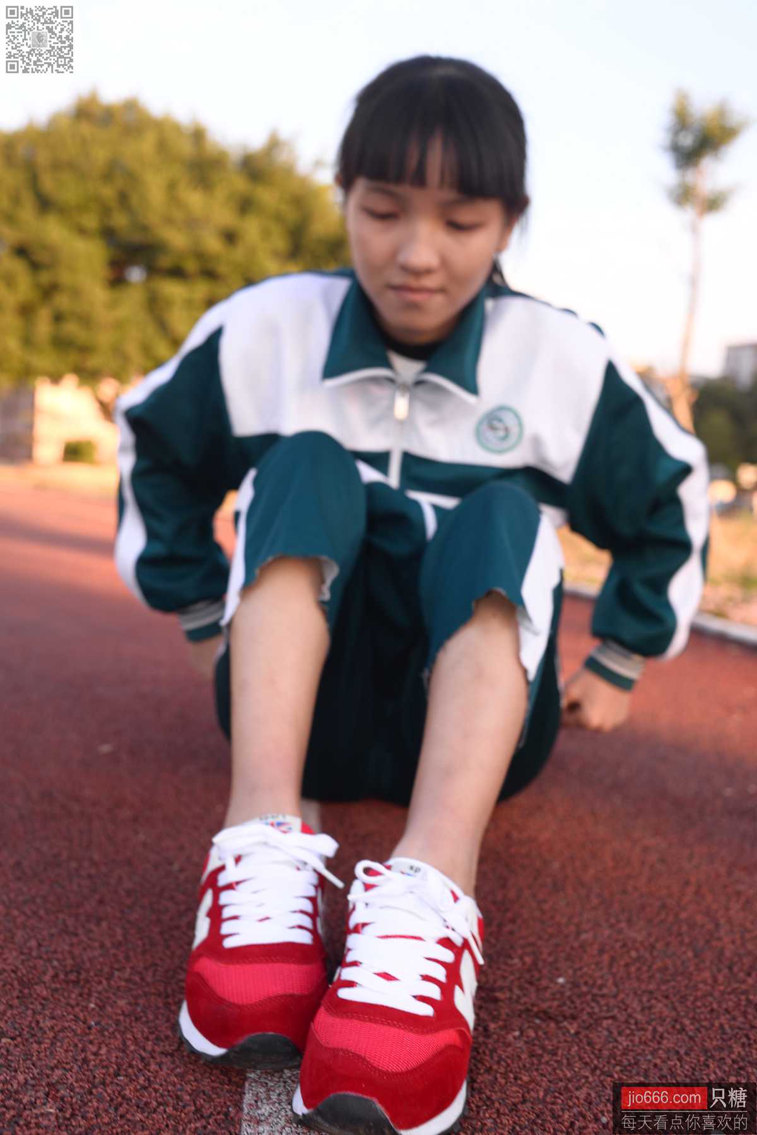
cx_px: 378
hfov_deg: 37.9
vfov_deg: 54.4
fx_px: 1103
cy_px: 568
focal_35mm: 35
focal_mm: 35
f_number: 5.6
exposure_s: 1/80
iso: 100
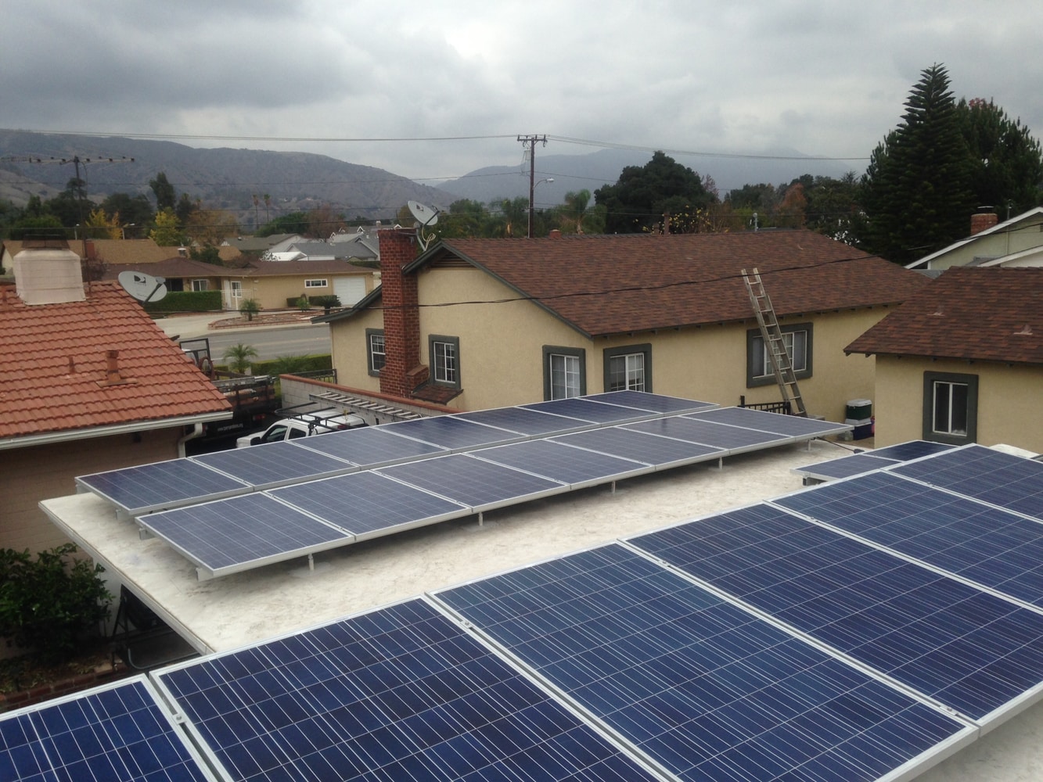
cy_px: 391
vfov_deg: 43.0
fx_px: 994
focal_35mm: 33
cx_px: 522
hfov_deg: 55.3
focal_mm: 4.12
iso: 50
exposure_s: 1/679
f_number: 2.4
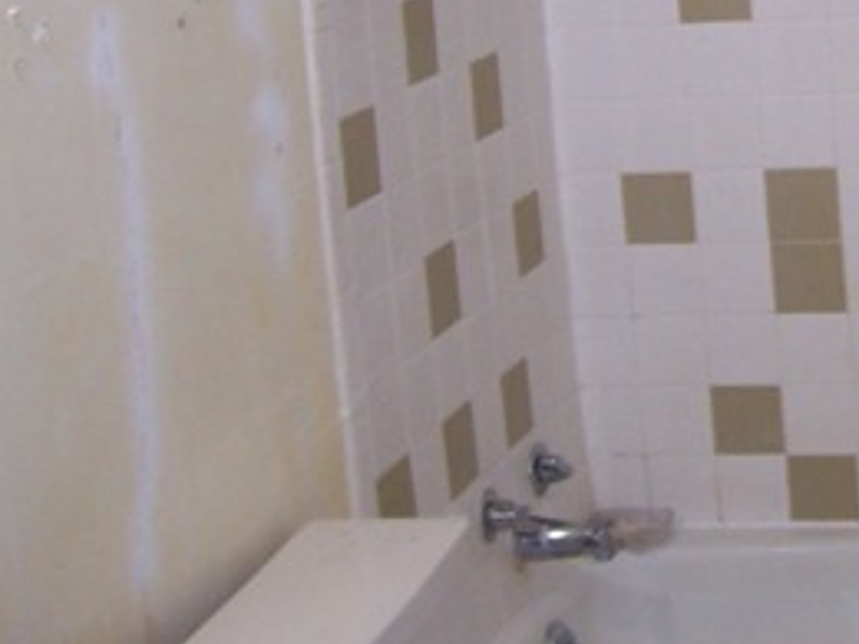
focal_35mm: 91
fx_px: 2258
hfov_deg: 20.2
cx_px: 1031
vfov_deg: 15.9
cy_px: -17
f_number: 2.8
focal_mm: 5.6
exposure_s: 1/60
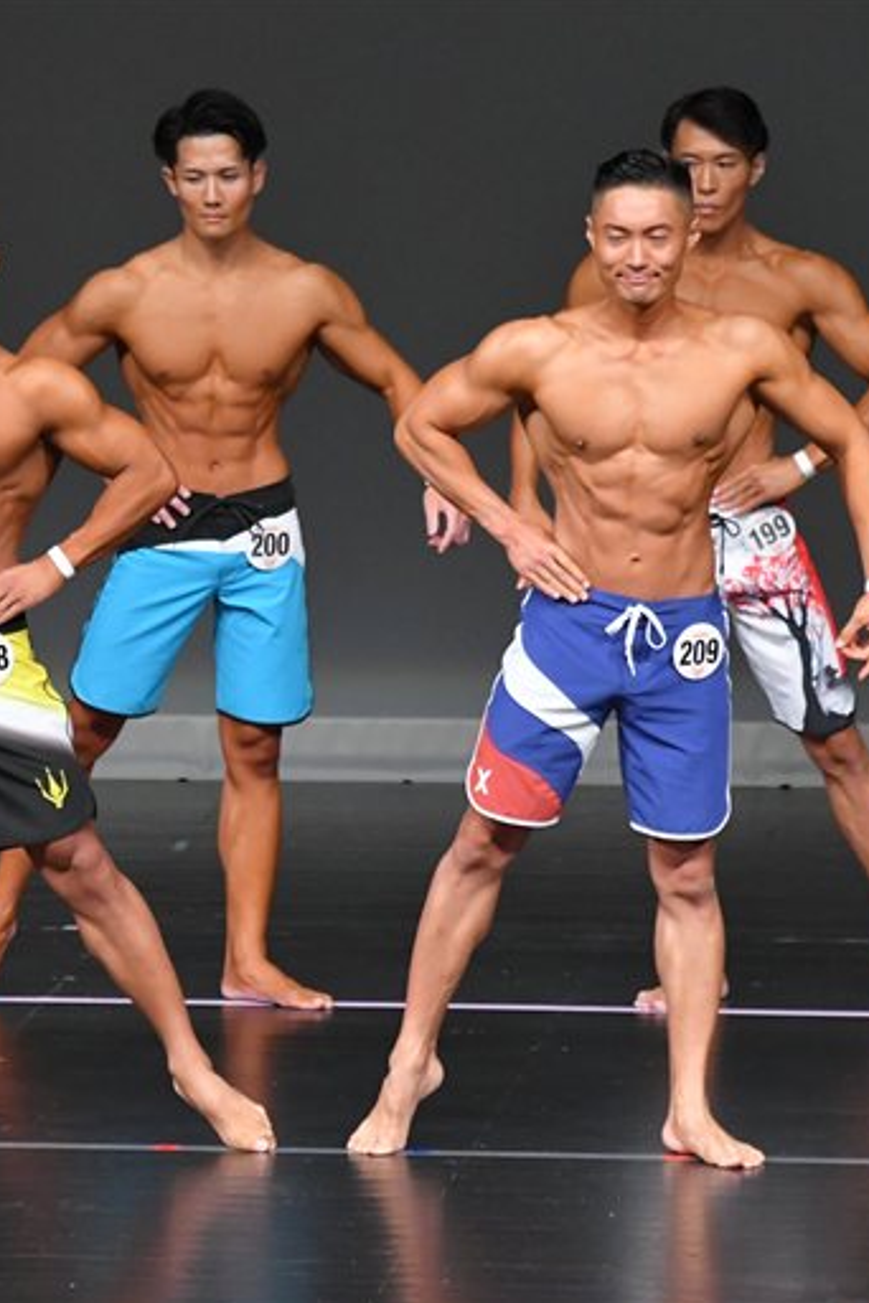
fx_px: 15568
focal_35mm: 430
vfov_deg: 4.8
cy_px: 653
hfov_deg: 3.2
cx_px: 22
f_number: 5.6
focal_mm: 190
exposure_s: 1/400
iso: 4000
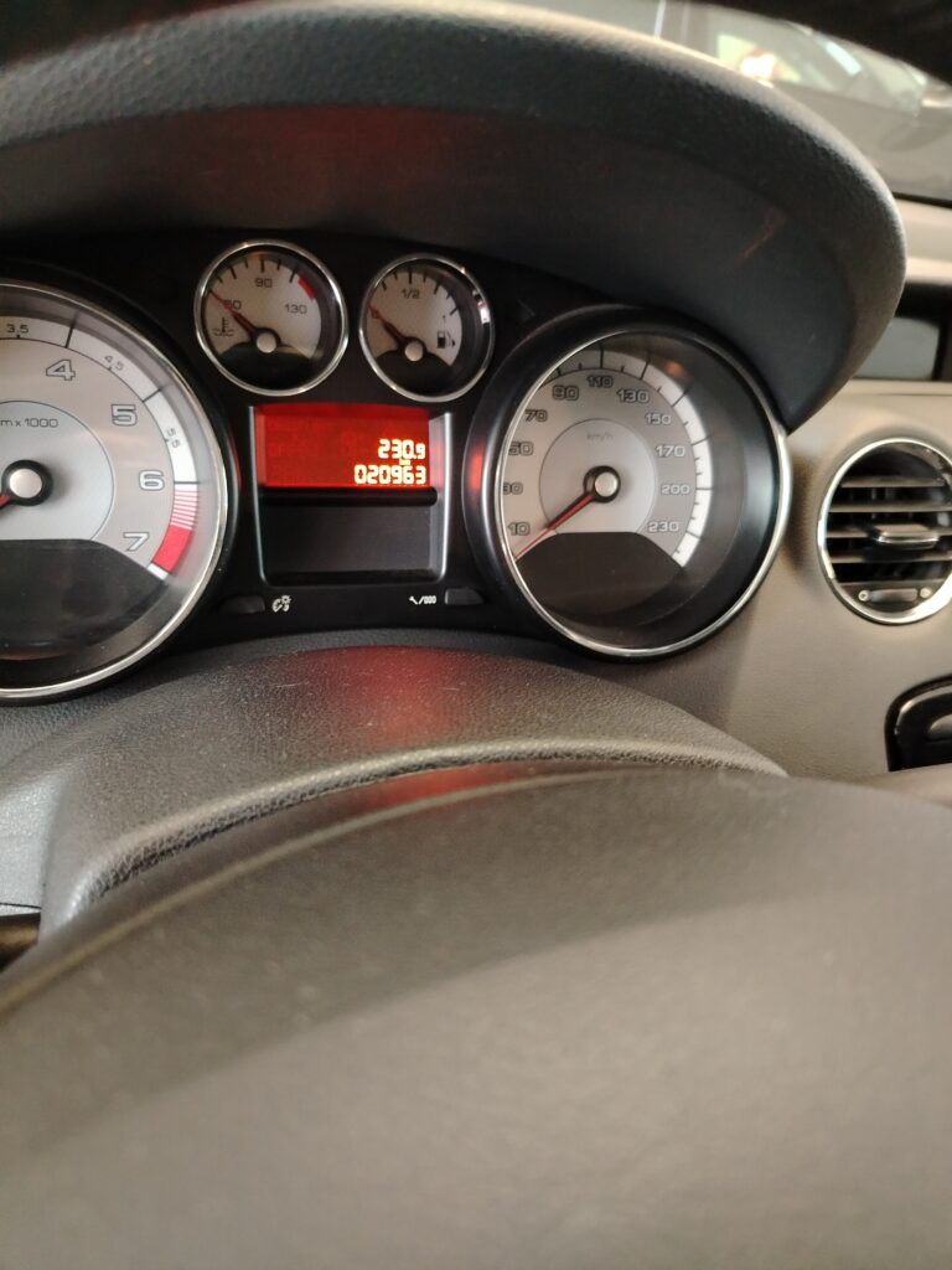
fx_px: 880
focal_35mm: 24
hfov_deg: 56.8
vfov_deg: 71.6
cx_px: 476
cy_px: 635
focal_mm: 5.25
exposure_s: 1/25
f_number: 1.75
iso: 3609
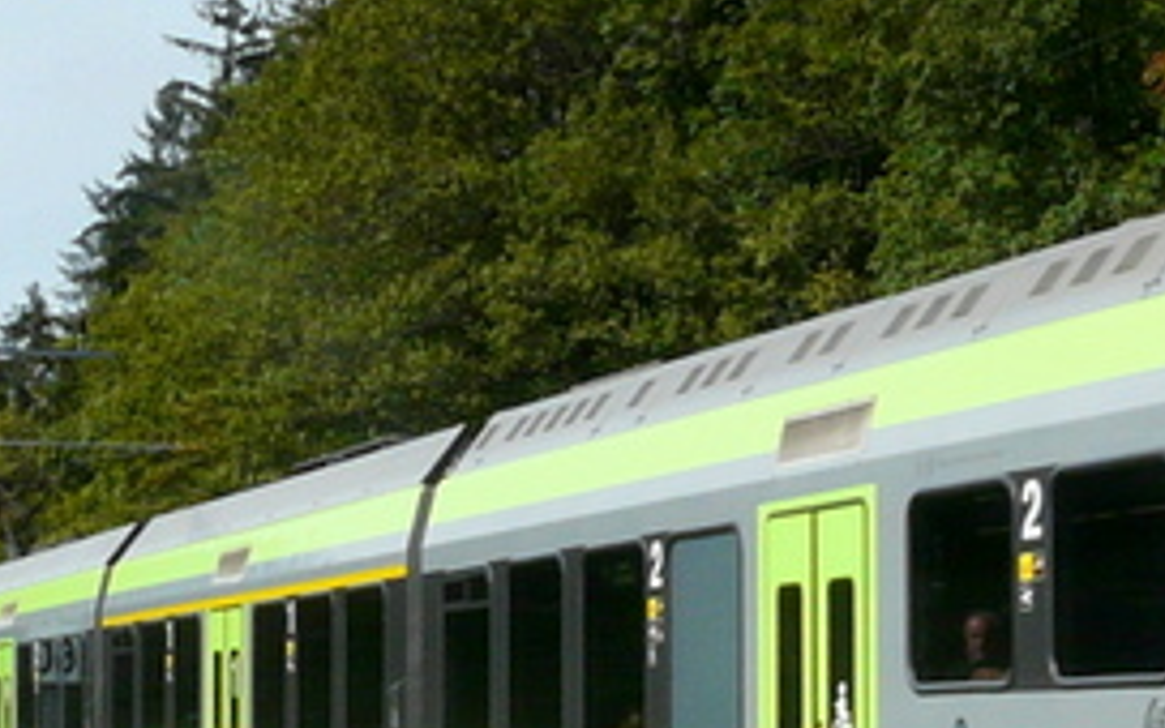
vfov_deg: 11.9
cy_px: 651
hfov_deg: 19.0
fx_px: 3461
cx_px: 810
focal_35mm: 109
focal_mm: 4.6
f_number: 5.6
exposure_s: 1/400
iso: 100
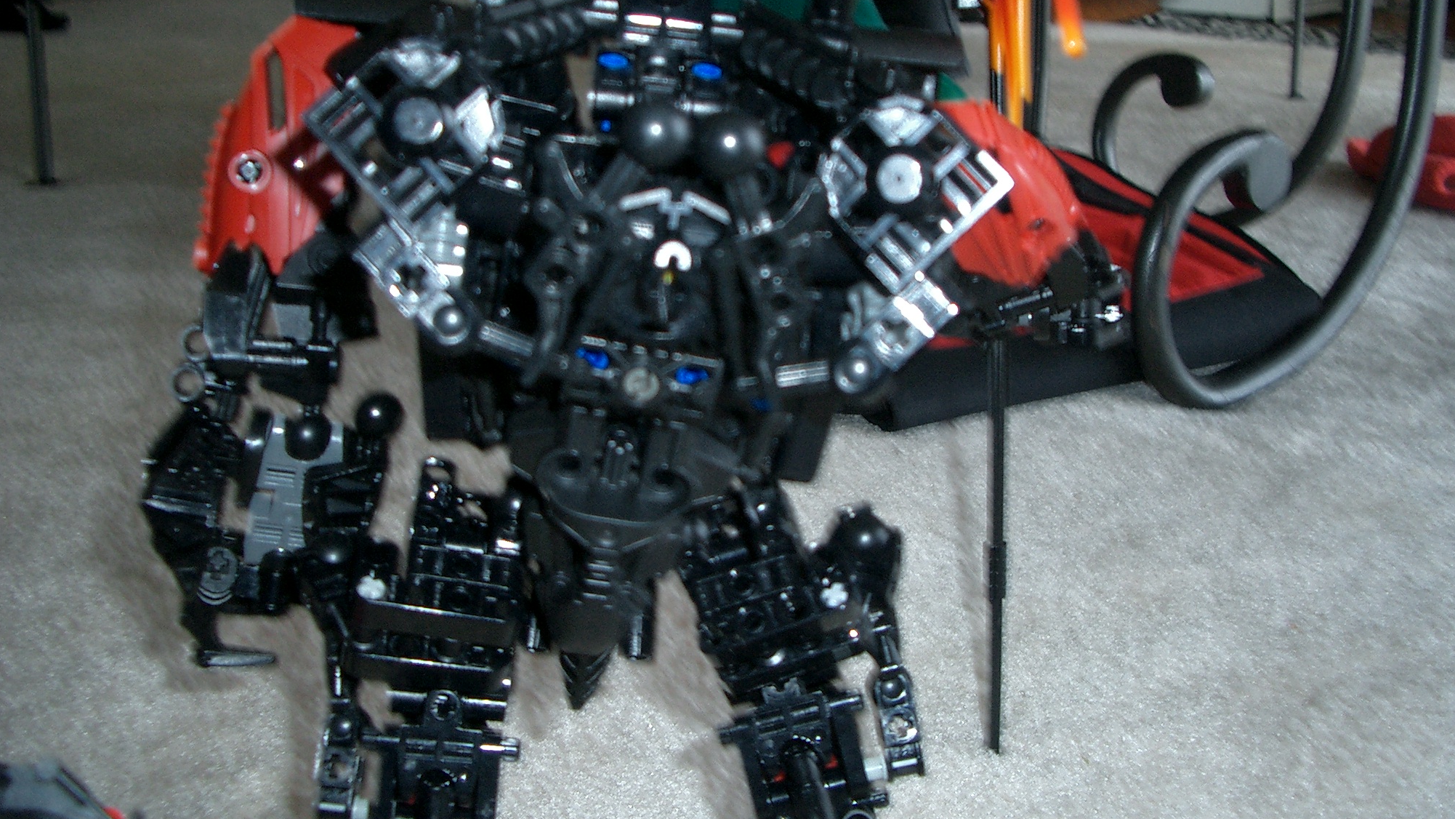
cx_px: 730
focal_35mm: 39
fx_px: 1505
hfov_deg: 51.6
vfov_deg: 30.4
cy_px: 411
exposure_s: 1/40
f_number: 2.6
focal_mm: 5.8
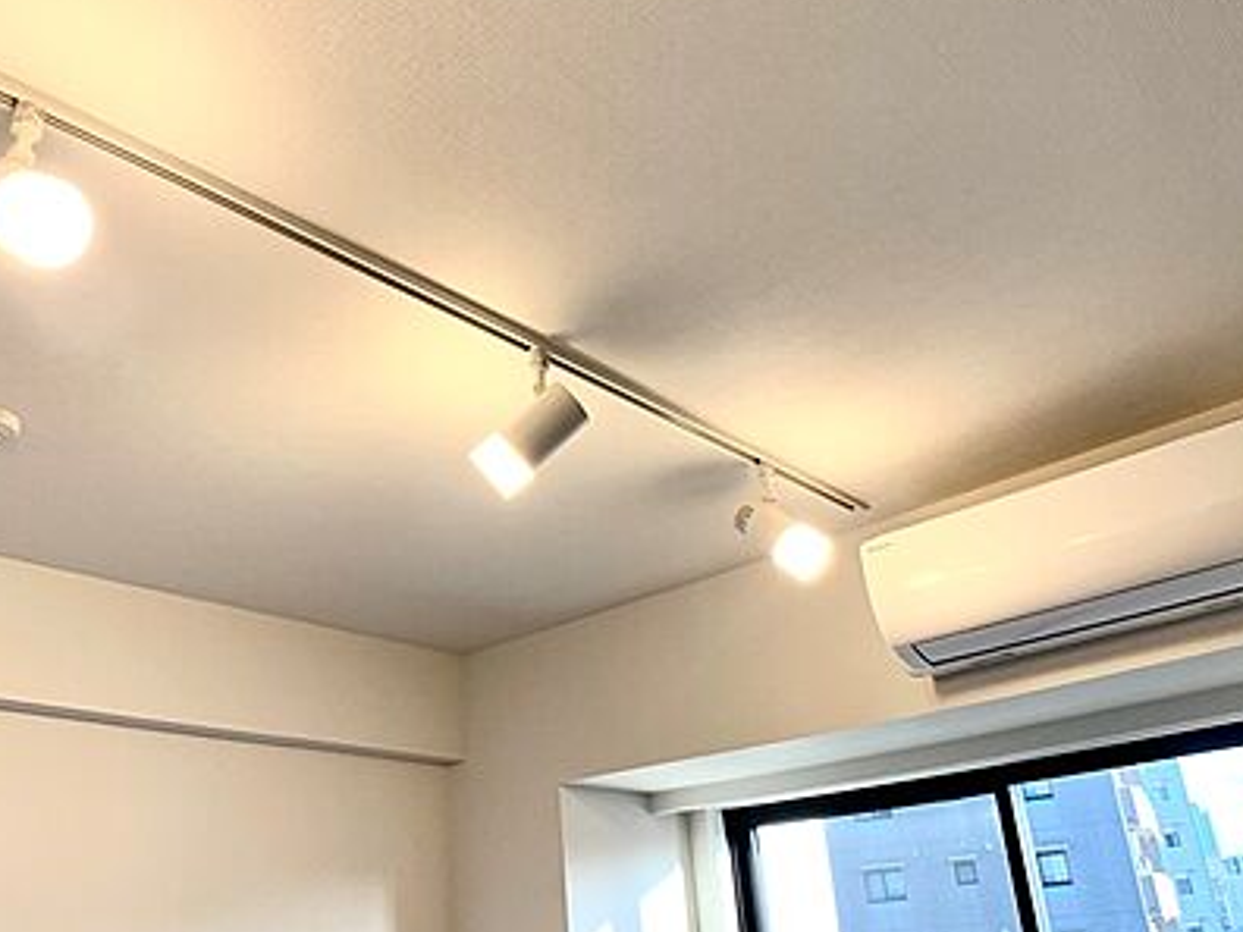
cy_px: 455
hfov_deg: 44.5
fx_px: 1508
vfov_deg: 34.3
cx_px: 483
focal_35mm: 42
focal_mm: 4.25
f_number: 1.8
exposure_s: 1/122
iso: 50
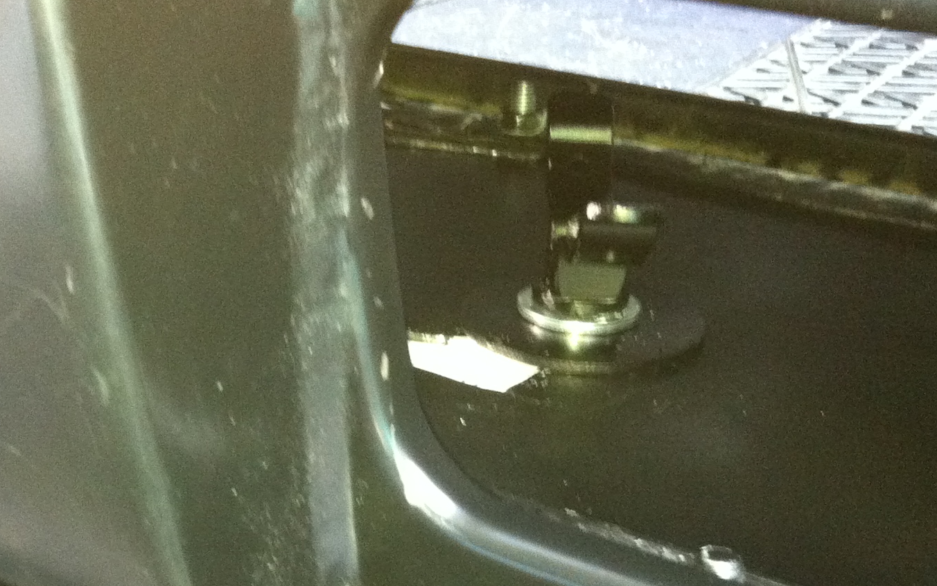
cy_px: 546
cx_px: 231
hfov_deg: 28.5
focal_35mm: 71
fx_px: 1813
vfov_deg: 18.0
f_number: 2.8
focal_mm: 3.85
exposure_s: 1/15
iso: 400
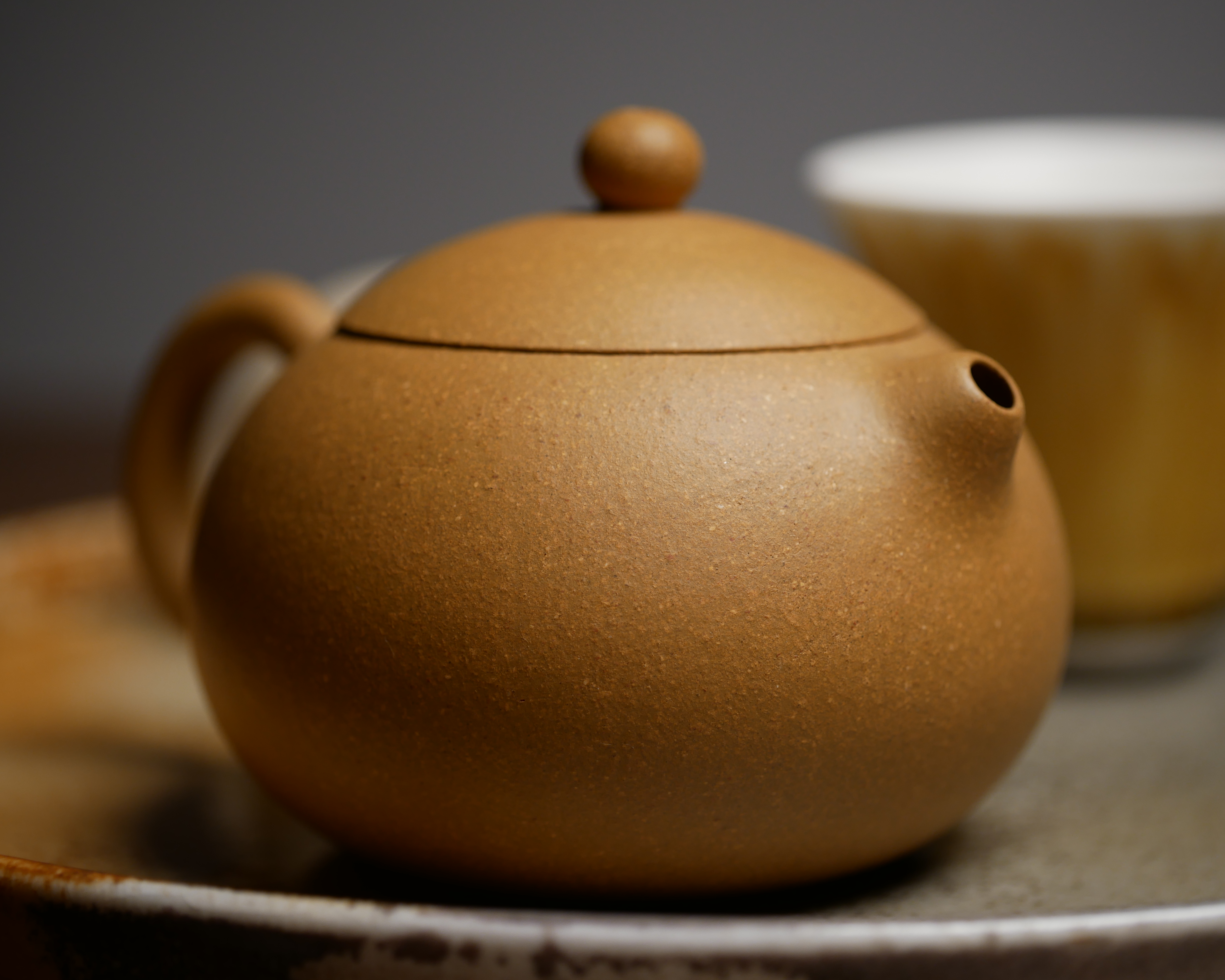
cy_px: 459
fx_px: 3626
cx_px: 662
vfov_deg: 15.4
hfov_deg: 19.2
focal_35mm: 100
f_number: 2.8
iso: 200
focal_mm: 45
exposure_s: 1/50
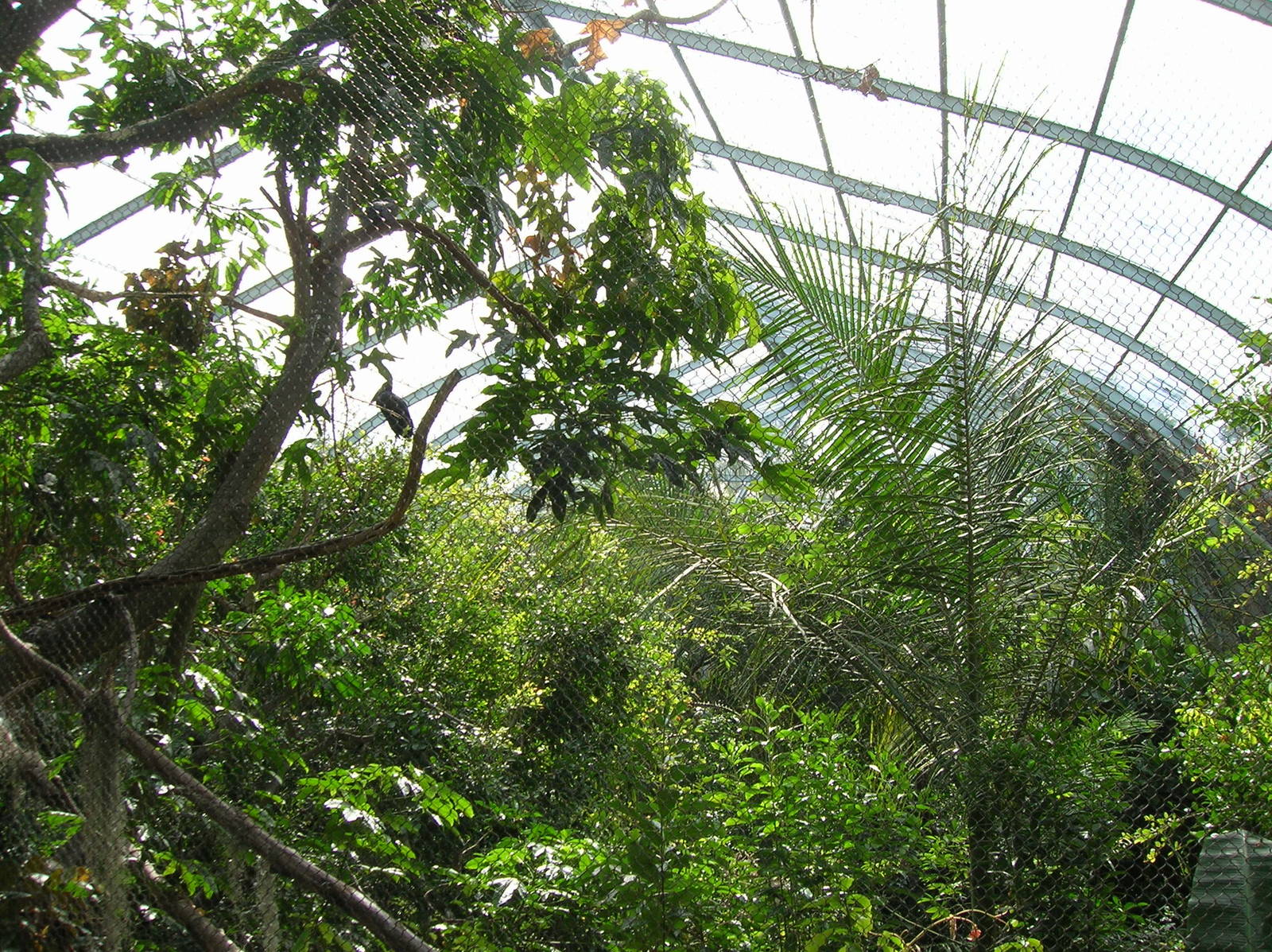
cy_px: 476
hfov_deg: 54.0
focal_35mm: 34
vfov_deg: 41.7
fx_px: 1248
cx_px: 636
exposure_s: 1/90.4
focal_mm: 5.7
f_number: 4.9
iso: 50
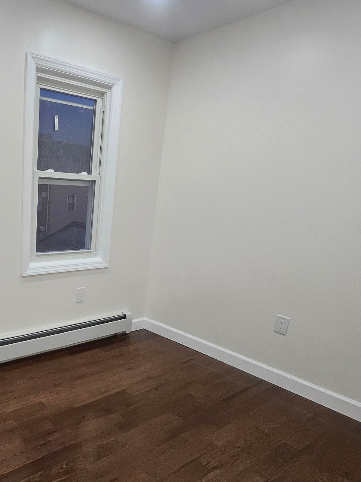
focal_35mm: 25
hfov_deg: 49.6
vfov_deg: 69.0
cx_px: 44
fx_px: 348
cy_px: 277
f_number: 2.2
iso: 125
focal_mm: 1.74
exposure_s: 1/60
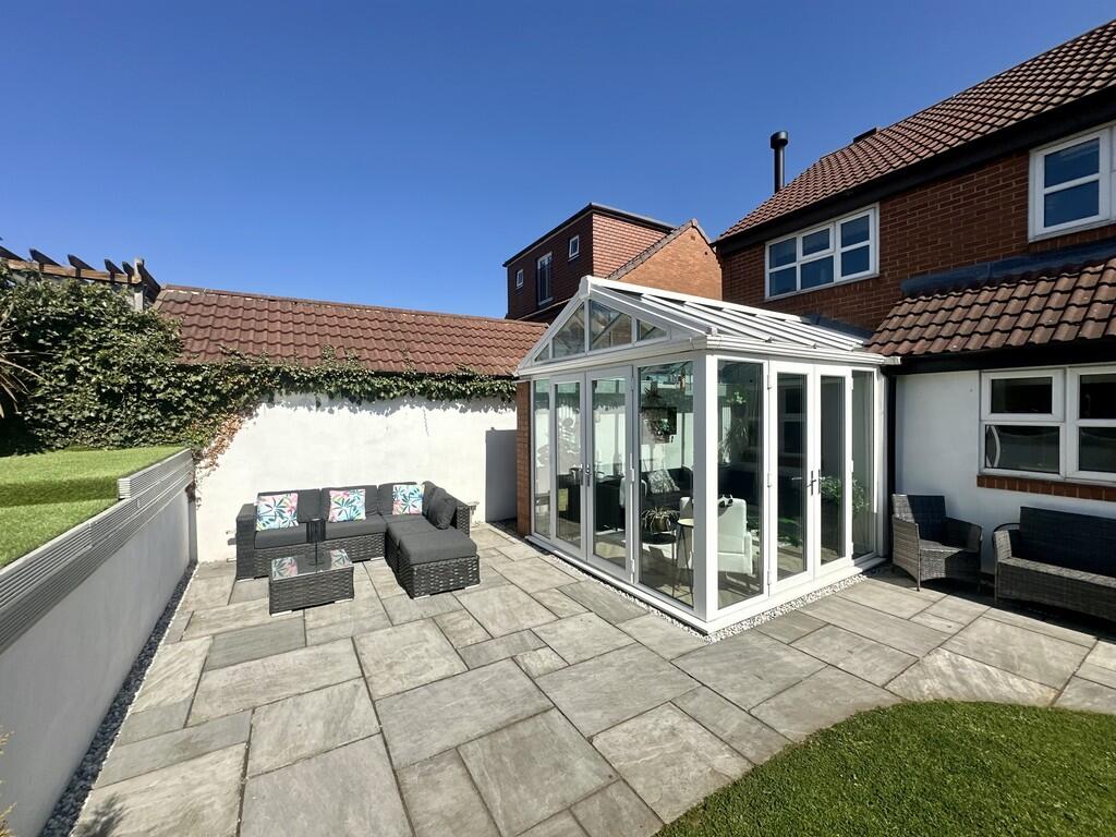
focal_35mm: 14
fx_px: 451
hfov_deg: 102.1
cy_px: 418
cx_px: 558
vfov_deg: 85.7
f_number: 2.2
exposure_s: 1/3731
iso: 50
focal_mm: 2.22
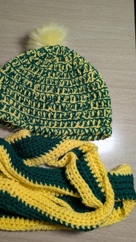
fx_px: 173
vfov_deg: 69.9
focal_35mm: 27
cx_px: 43
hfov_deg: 42.2
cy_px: 118
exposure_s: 1/60
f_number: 1.68
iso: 290
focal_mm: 6.9
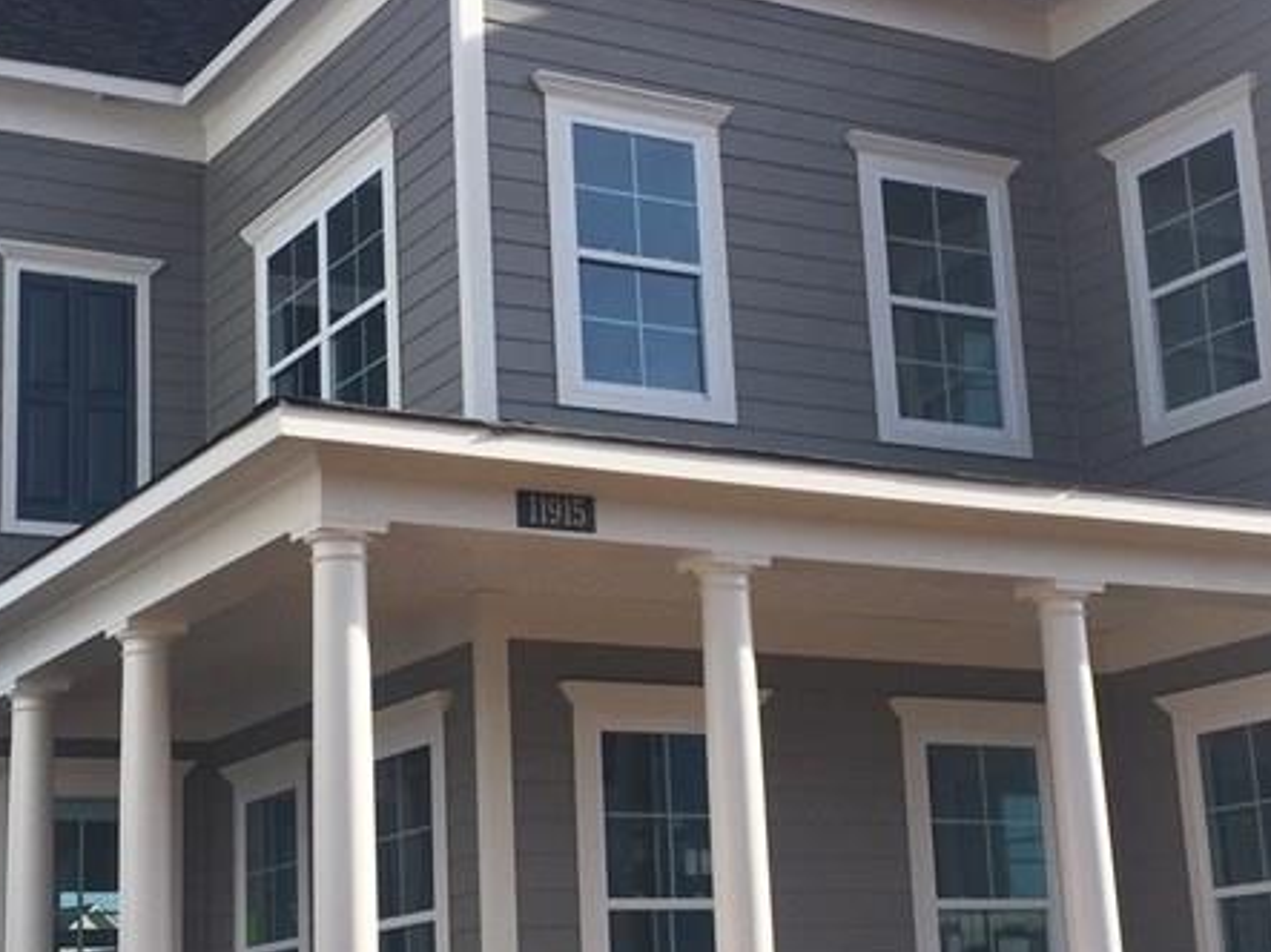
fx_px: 2459
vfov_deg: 21.9
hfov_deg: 29.0
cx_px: 643
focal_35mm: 67
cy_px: 528
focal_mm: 4.15
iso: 32
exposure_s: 1/1522
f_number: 2.2
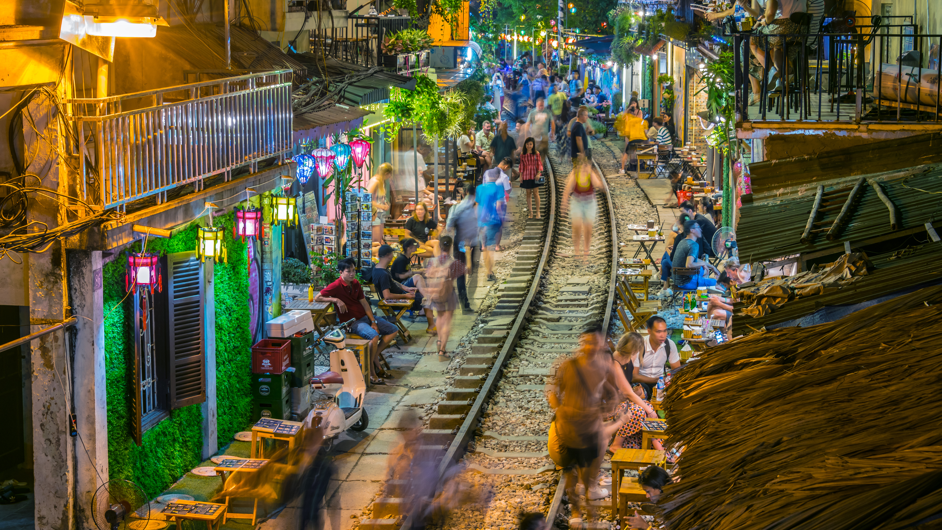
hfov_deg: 28.6
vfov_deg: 16.3
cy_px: 232
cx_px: 469
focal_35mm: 74
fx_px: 1848
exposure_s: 1.6
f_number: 9
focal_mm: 70
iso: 200
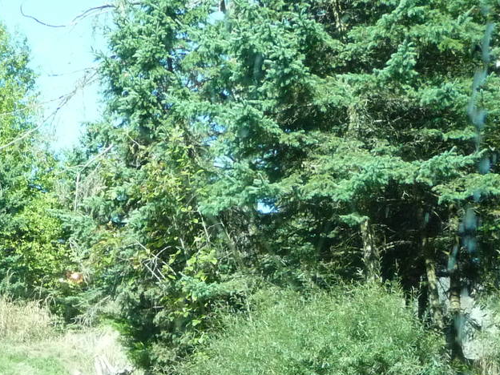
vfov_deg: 11.9
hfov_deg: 15.6
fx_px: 1777
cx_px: -33
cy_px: 359
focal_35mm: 123
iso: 400
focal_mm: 8
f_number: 4.2
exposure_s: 1/400
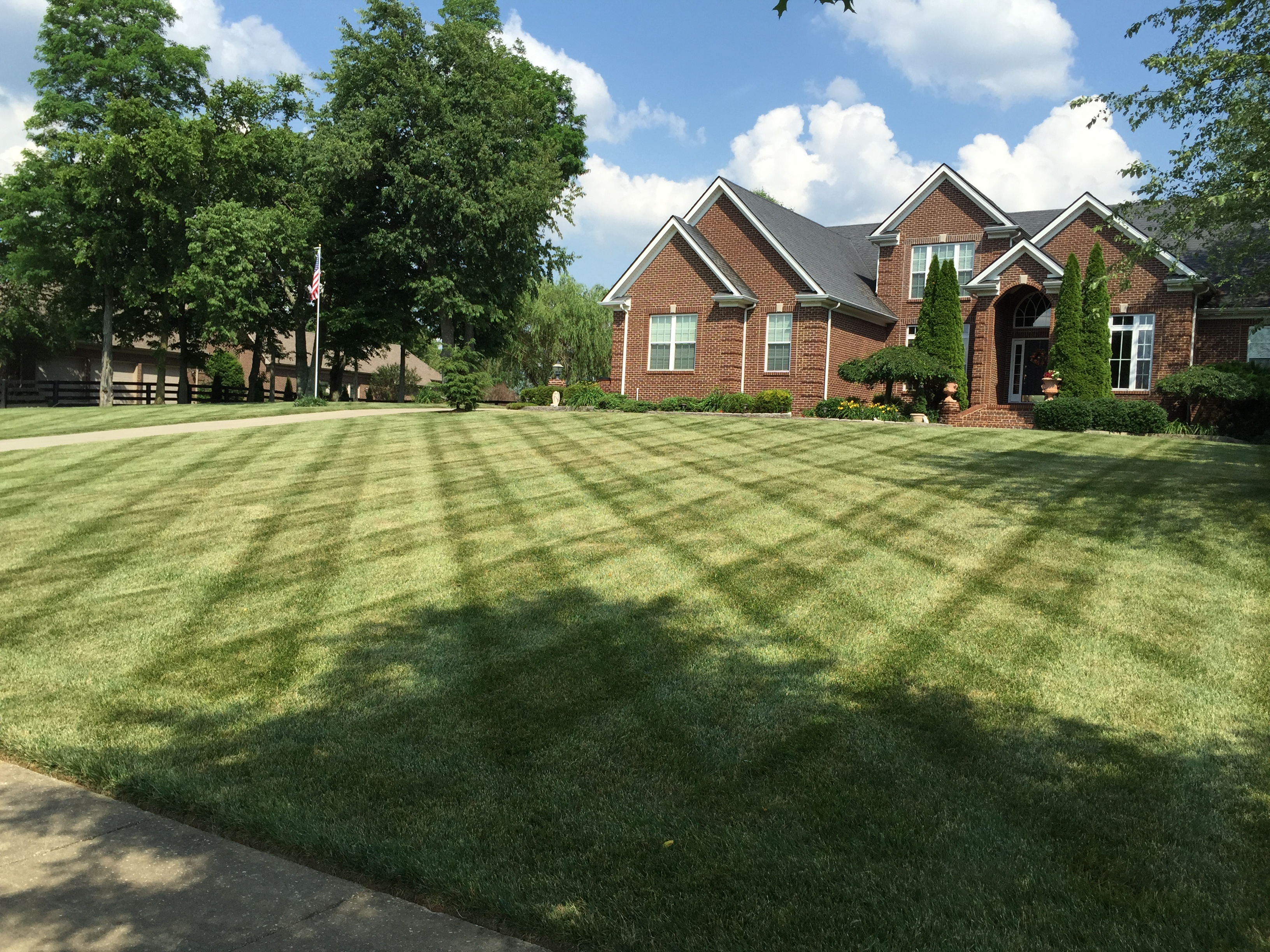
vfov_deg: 48.2
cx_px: 635
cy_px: 476
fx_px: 1064
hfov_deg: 61.7
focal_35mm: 29
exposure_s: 1/1799
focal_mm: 4.15
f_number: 2.2
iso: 32
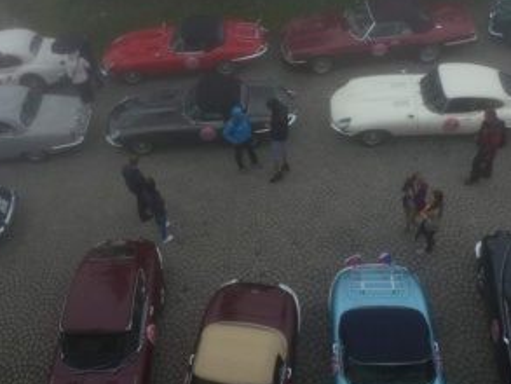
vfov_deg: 35.1
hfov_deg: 45.6
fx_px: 605
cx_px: 213
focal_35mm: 41
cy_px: 163
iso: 100
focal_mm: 4.3
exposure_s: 1/160
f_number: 4
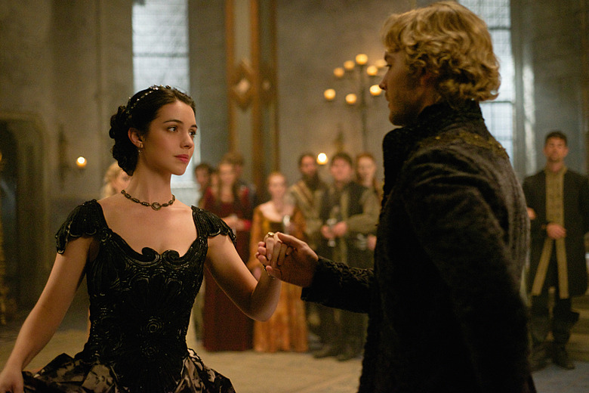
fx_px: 818
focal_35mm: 50
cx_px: 294
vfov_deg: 27.0
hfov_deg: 39.6
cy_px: 196
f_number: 2.2
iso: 3200
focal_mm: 50
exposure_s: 1/125
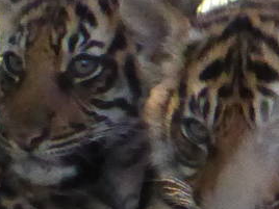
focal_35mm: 2853
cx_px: 322
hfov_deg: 0.7
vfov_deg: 0.5
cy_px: 137
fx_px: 22995
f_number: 6.2
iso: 1600
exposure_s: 1/400
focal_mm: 77.4
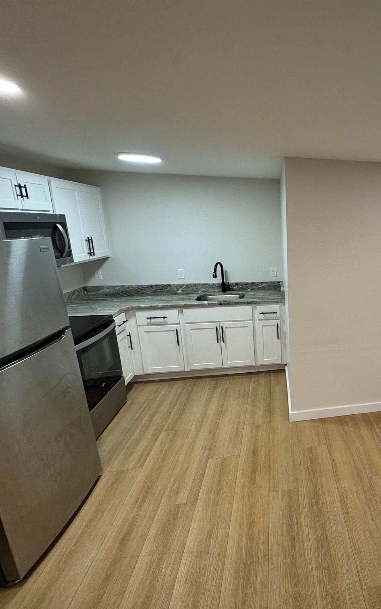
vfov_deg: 85.1
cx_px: 349
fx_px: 332
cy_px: 306
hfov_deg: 51.9
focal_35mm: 20
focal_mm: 2.22
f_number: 2.2
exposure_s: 1/120
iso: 200
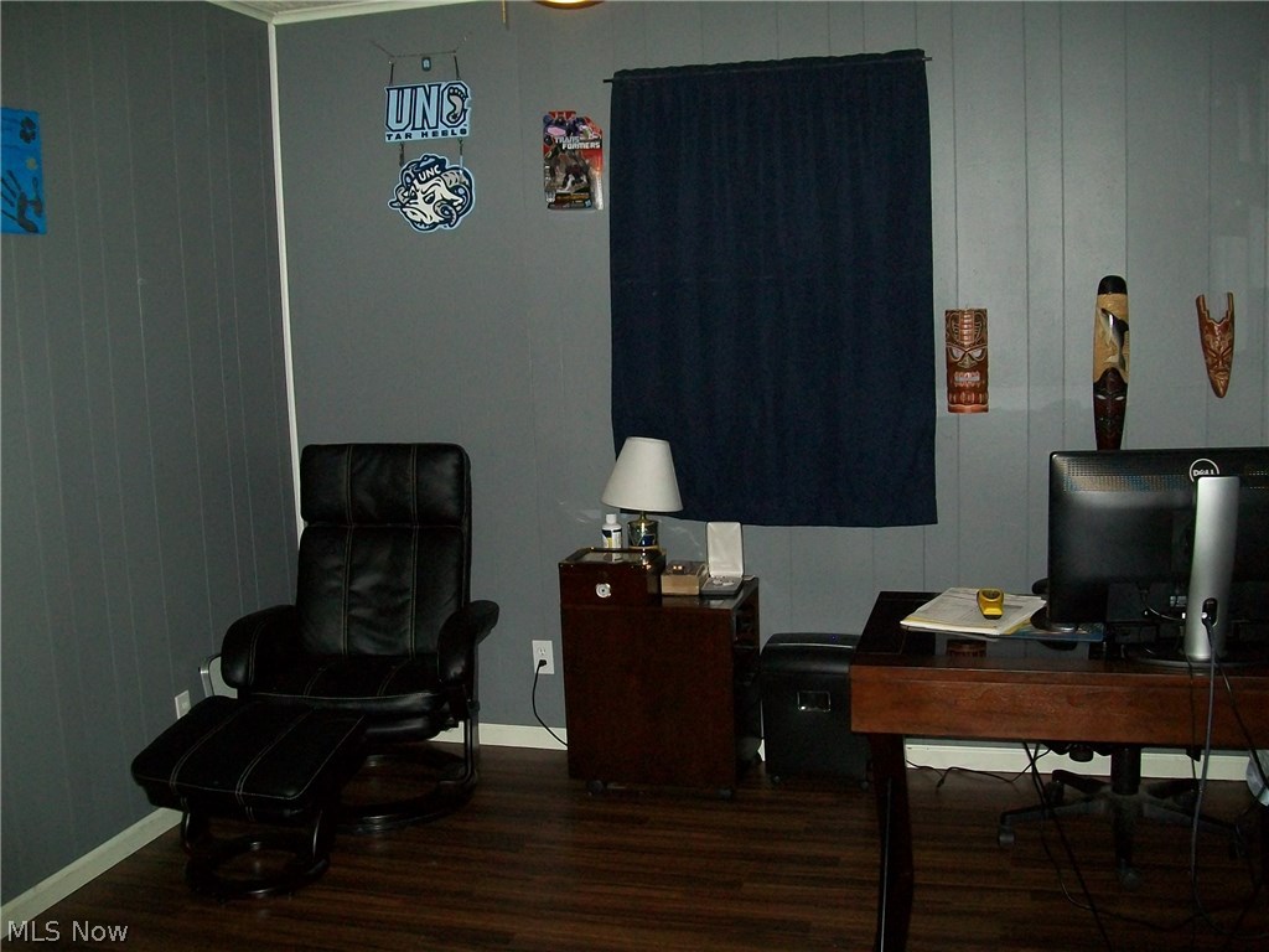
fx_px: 1320
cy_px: 476
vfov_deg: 39.7
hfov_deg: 51.4
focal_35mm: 36
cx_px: 634
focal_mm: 6
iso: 160
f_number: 2.7
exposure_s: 1/60
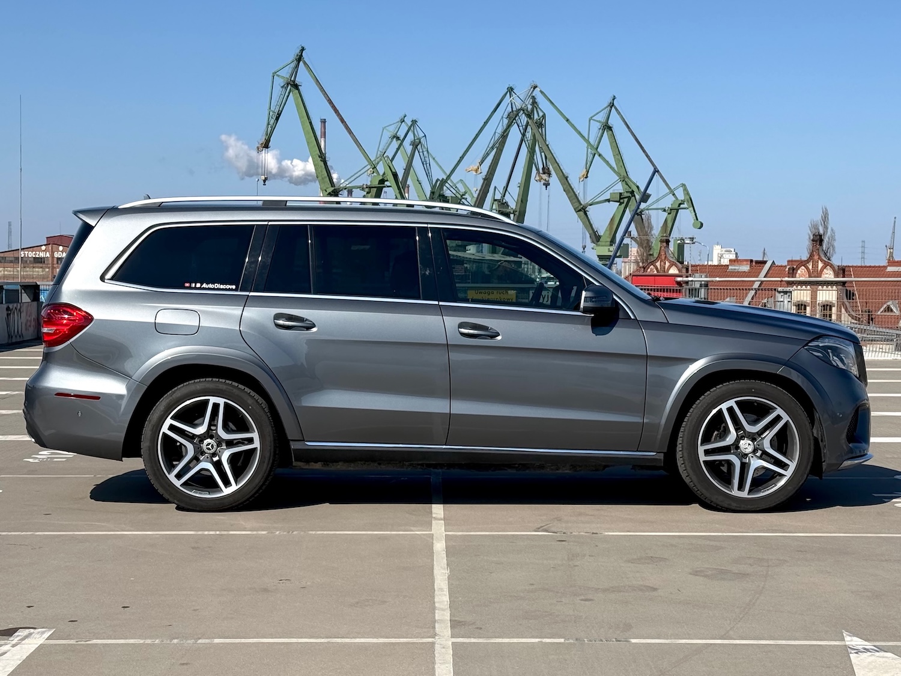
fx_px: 1249
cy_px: 338
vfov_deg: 30.3
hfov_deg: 39.7
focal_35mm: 48
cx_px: 450
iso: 100
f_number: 1.78
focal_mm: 6.76
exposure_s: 1/6536
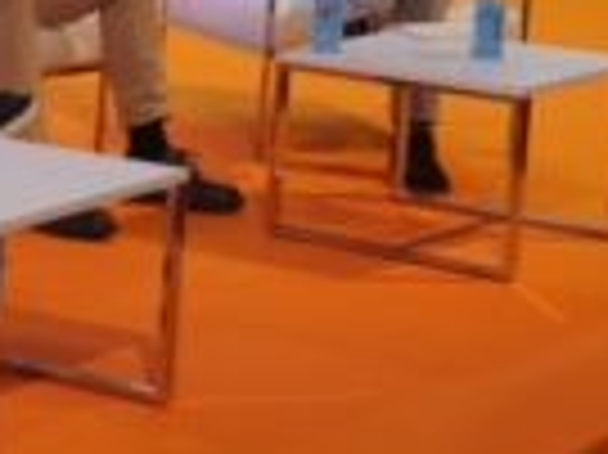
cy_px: 29
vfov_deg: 9.5
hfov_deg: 12.3
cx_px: -257
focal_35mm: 155
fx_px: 2716
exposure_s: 1/160
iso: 640
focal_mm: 29
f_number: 4.5
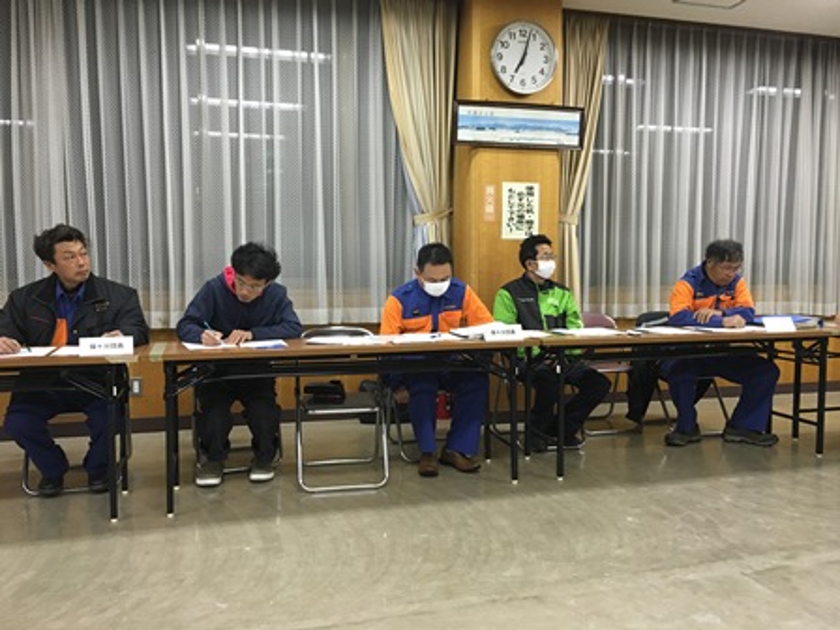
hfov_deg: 61.7
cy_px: 315
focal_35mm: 29
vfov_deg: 48.2
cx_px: 420
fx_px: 704
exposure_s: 1/30
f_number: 2.2
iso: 125
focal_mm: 4.15
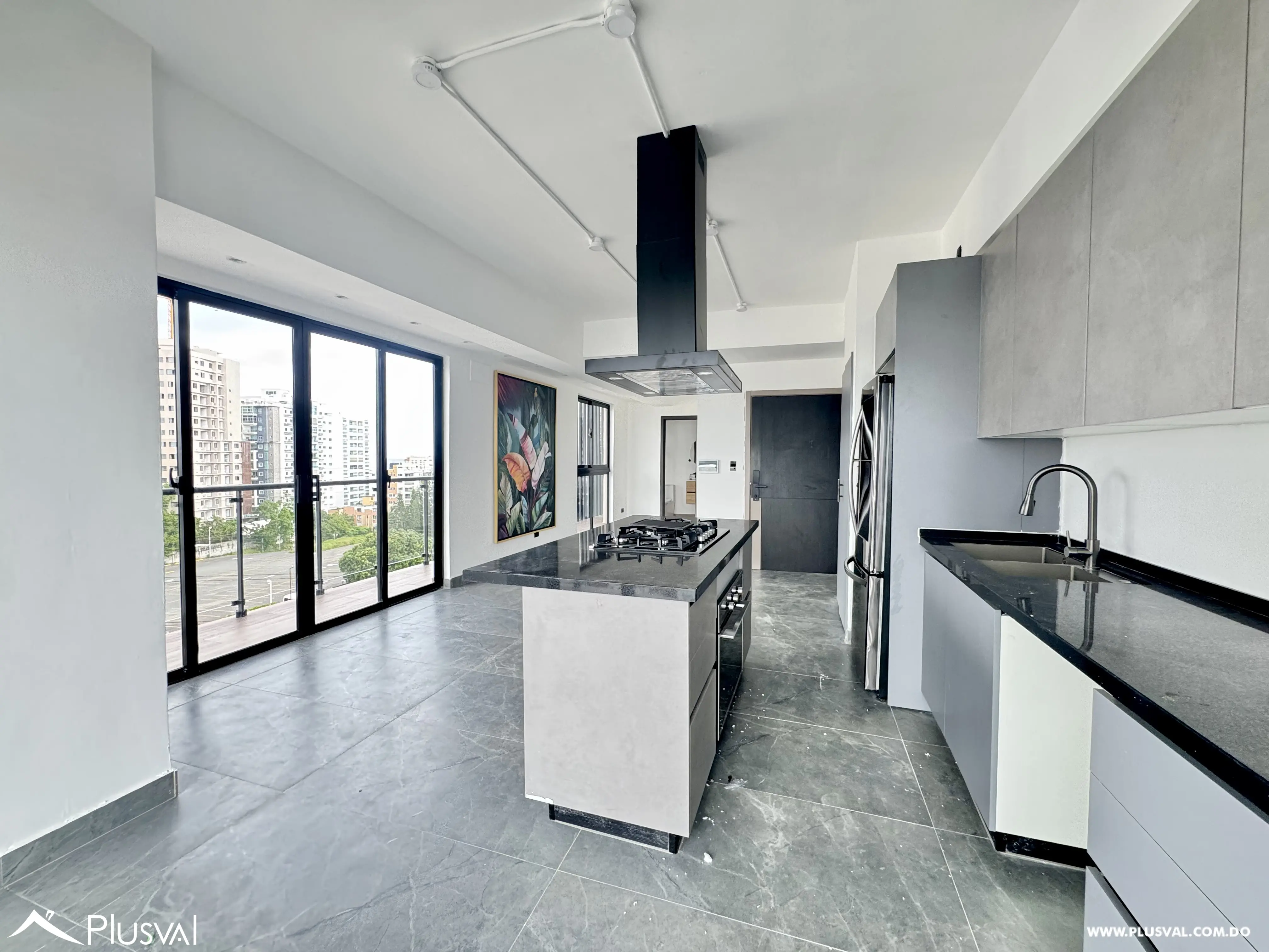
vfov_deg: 85.7
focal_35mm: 14
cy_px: 476
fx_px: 513
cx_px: 634
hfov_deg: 102.1
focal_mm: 2.22
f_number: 2.2
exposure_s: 1/99
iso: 200
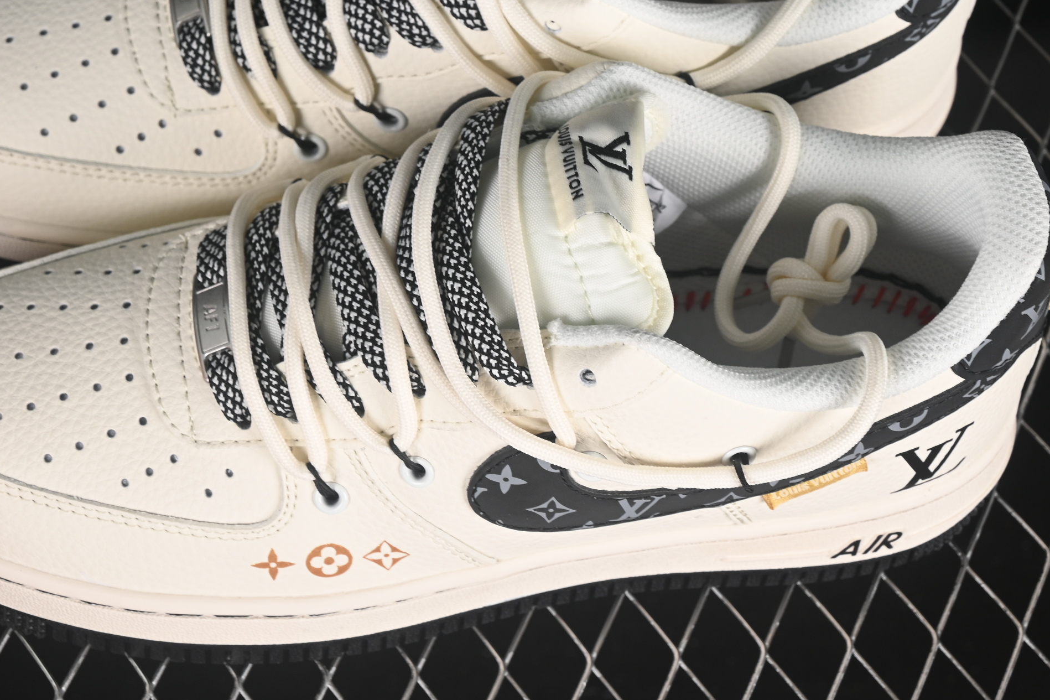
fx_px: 3208
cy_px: 211
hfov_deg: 18.6
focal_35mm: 110
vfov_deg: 12.4
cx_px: 474
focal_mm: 50
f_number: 7.1
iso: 160
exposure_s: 1/80
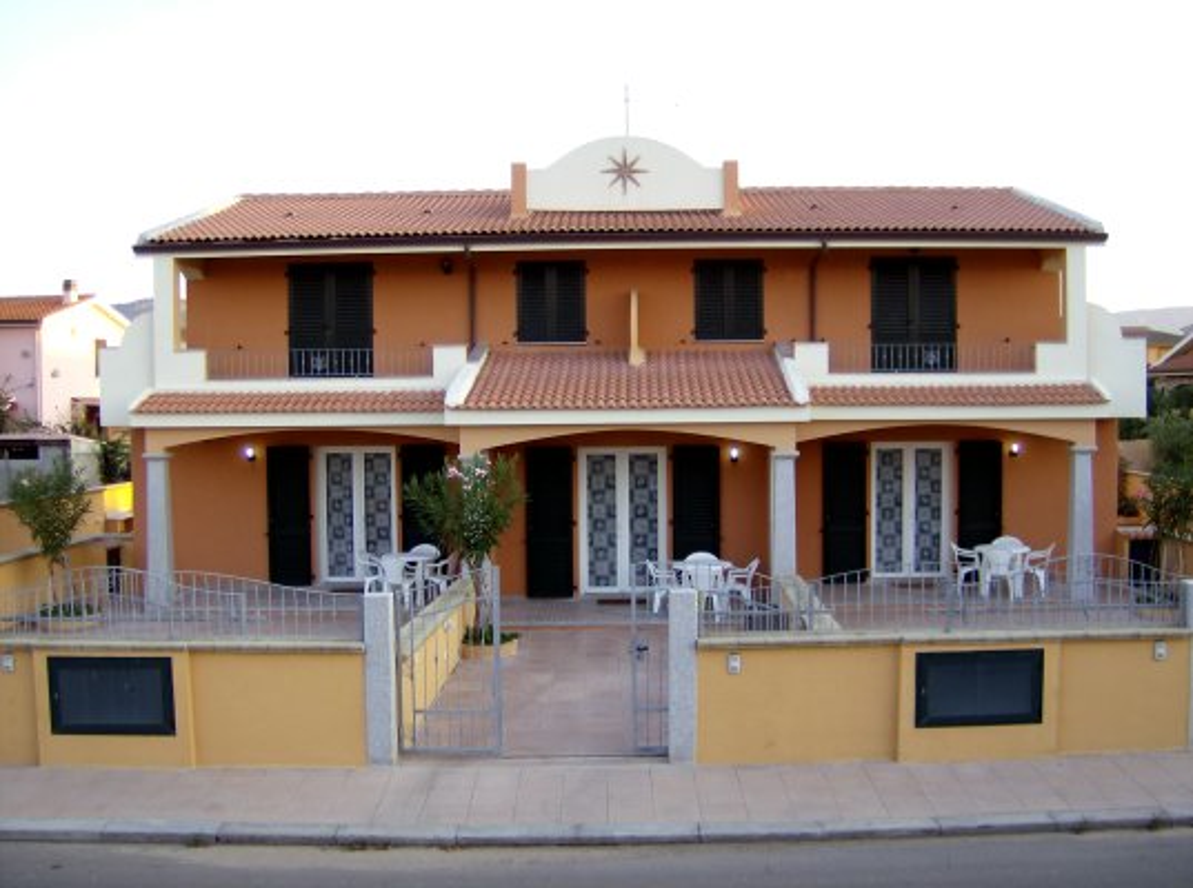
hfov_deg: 51.5
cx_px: 596
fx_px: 1238
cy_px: 444
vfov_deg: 39.5
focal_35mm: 36
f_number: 2.8
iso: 100
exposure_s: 1/105
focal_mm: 6
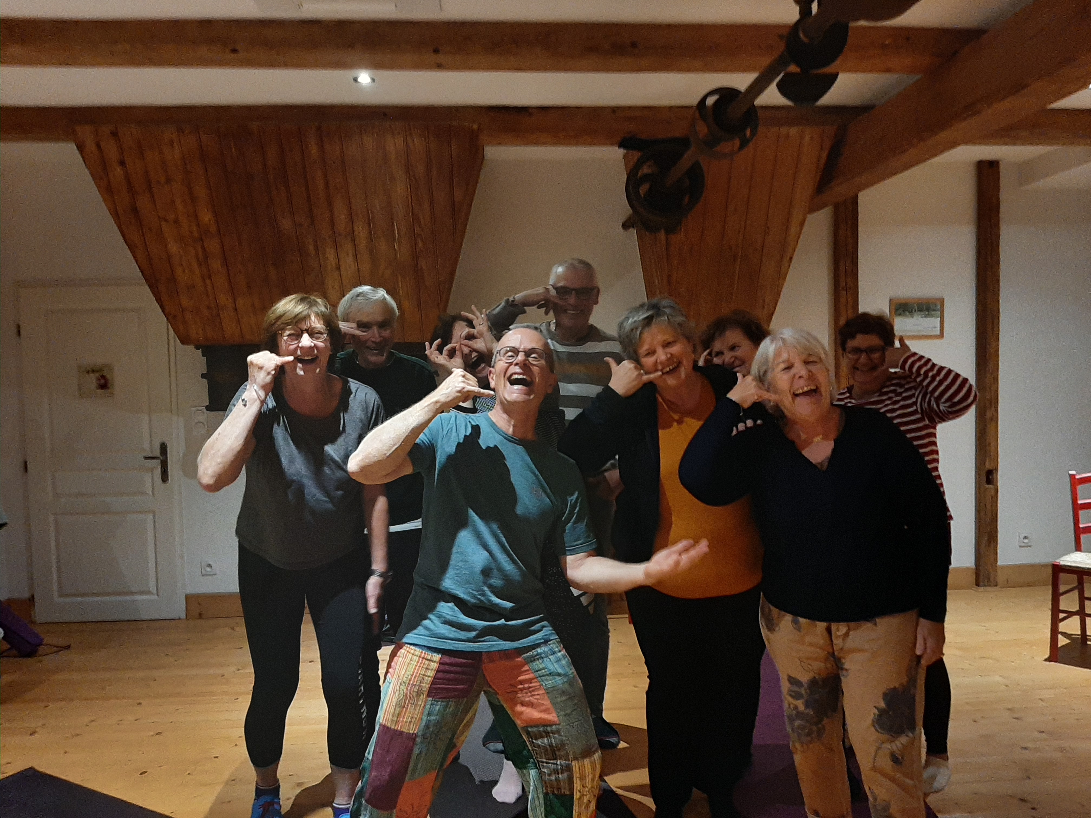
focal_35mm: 26
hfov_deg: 67.3
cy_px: 409
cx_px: 546
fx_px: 819
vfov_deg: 53.1
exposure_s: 1/25
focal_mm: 3.93
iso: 250
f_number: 1.7
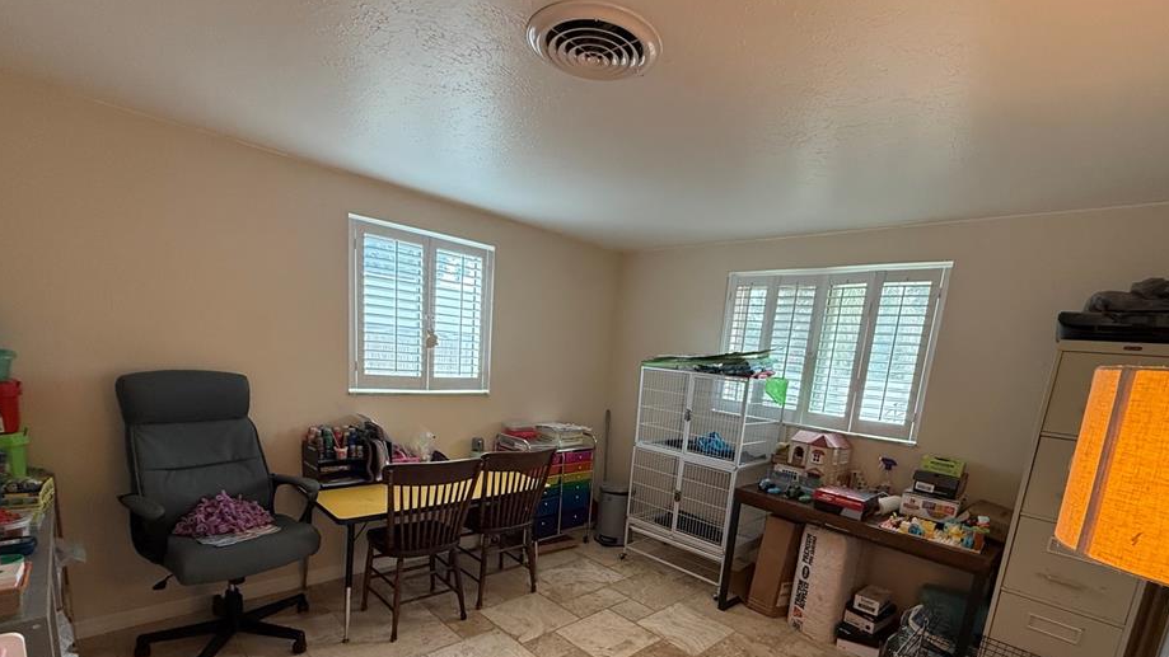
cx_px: 603
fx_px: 527
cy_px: 452
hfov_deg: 95.9
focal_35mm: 17
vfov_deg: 61.9
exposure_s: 1/120
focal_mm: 2.22
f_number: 2.2
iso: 400
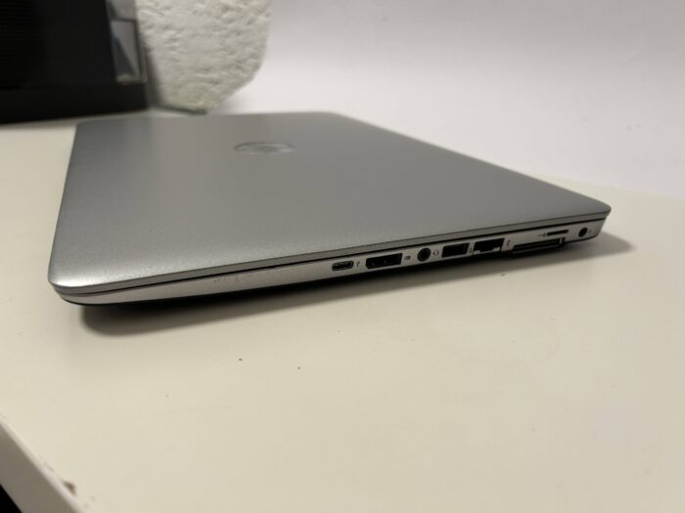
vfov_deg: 53.1
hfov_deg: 67.3
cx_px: 342
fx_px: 515
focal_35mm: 26
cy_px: 256
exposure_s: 1/50
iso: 100
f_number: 1.5
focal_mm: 5.7
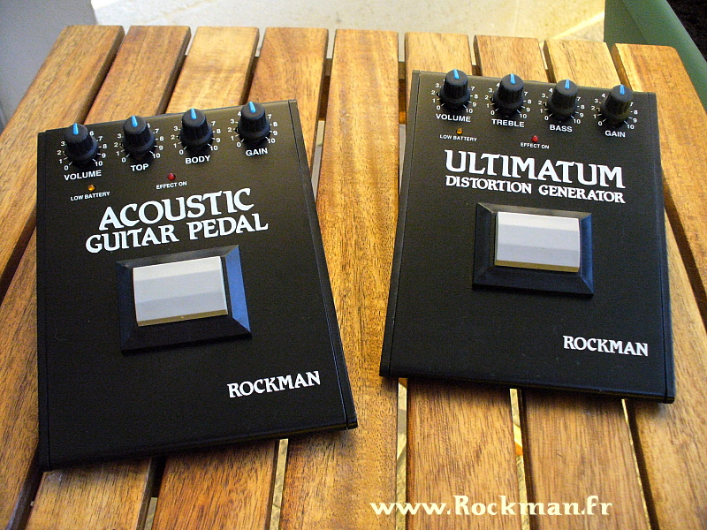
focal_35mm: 37
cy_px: 265
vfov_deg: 38.7
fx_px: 756
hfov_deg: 50.1
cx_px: 354
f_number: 2.8
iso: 400
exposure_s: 1/160
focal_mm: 6.1
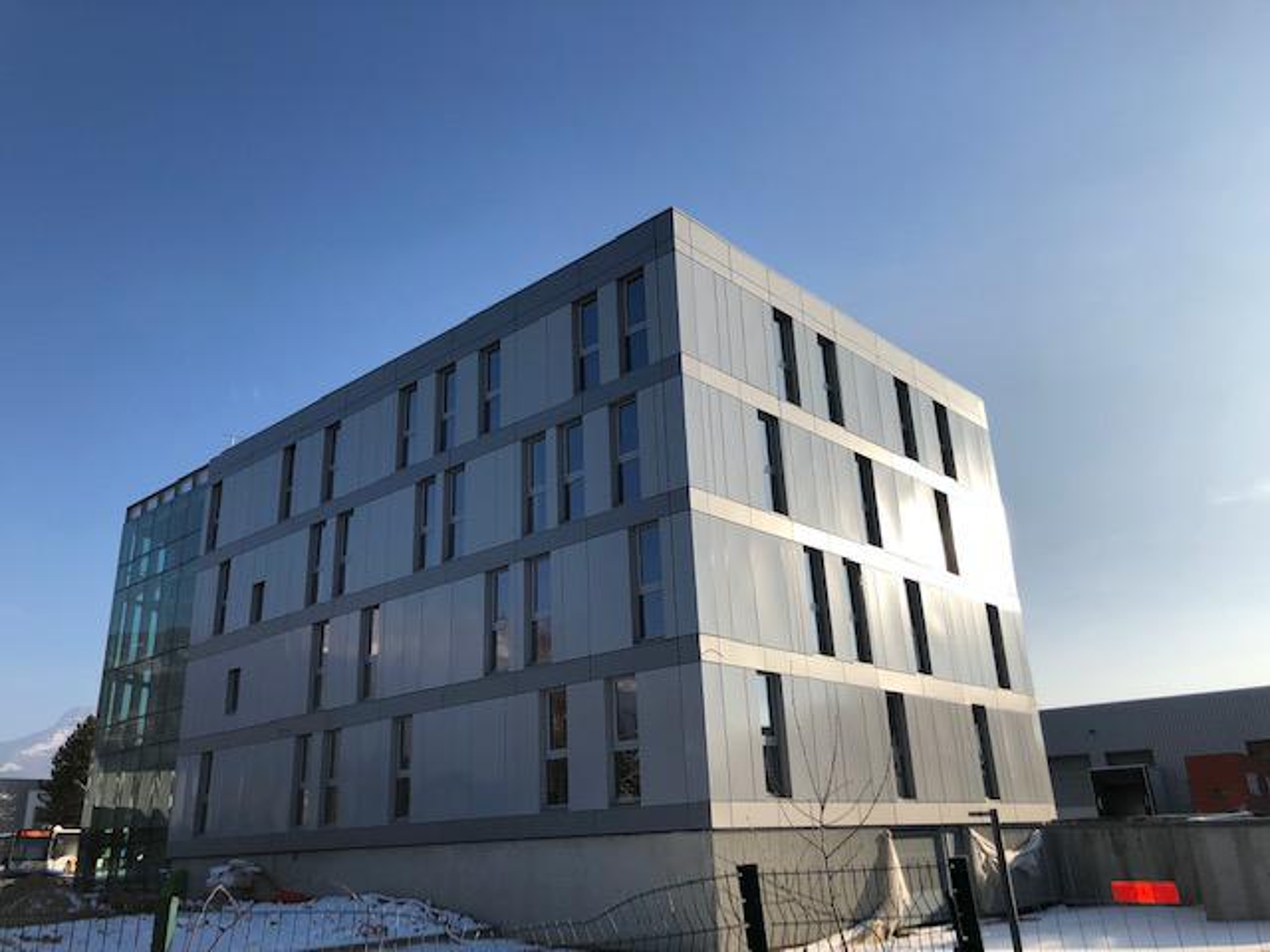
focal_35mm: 28
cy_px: 476
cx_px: 635
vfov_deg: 49.7
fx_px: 1027
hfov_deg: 63.4
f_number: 1.8
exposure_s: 1/2667
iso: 25
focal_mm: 3.99
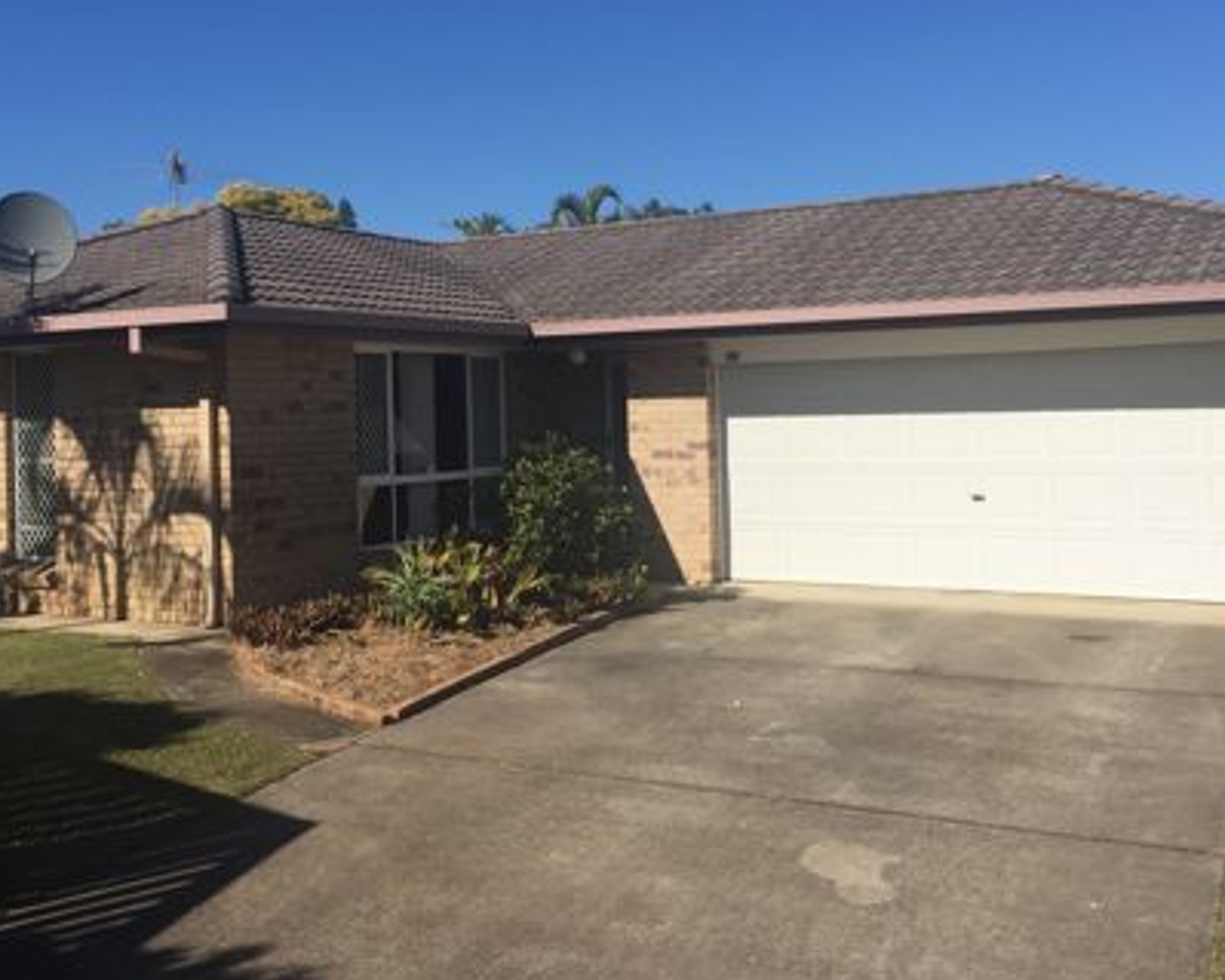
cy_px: 399
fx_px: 1414
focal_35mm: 39
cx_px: 583
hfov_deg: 46.8
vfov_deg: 38.1
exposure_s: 1/3300
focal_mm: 4.15
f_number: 2.2
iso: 32
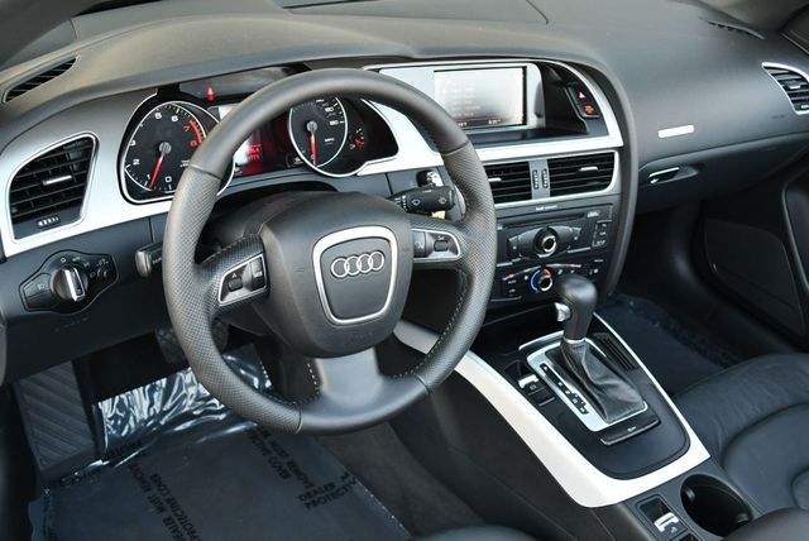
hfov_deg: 48.4
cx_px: 404
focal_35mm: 40
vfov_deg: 33.5
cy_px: 270
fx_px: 900
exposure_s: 1/250
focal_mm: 20
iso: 800
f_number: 3.8
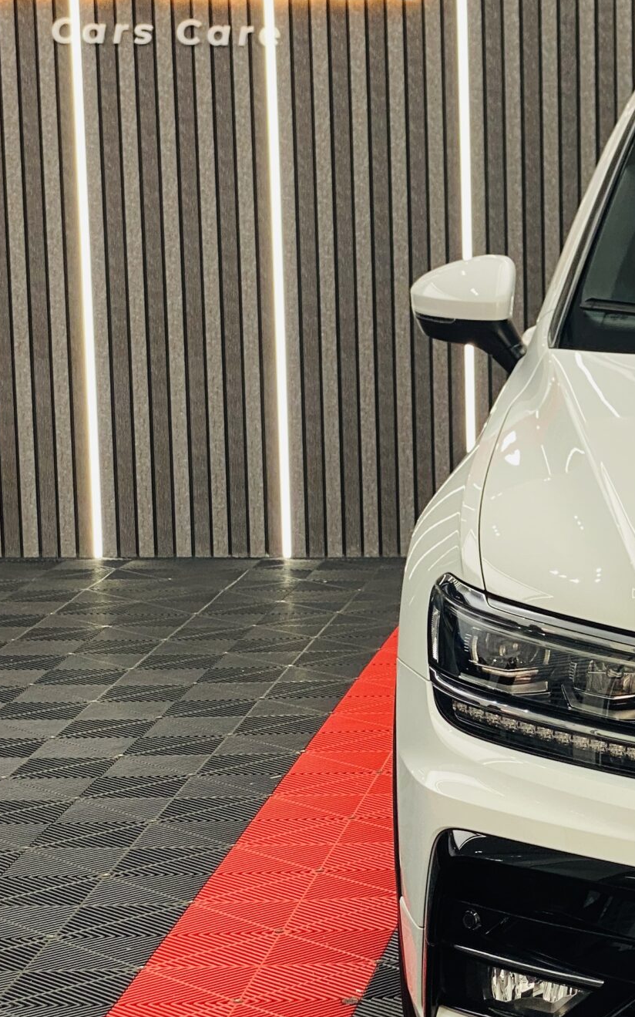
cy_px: 540
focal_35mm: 107
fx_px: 2964
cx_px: 918
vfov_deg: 19.5
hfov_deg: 11.8
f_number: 2
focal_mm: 6
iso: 40
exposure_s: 1/100
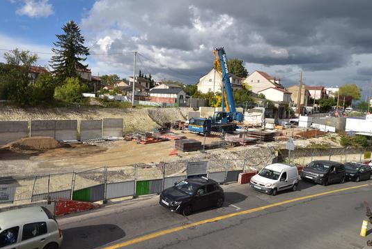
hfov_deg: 77.7
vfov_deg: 59.5
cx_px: 115
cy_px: 113
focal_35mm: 21
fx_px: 217
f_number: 2.8
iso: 100
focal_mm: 10
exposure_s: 1/400
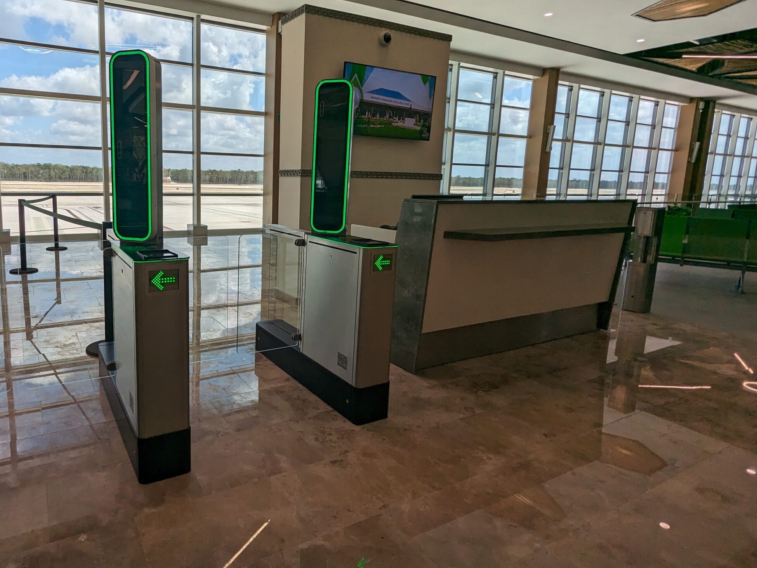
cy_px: 251
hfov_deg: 77.0
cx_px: 267
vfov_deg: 63.3
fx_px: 459
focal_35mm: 21
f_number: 2.2
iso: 47
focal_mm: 2.35
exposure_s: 1/678
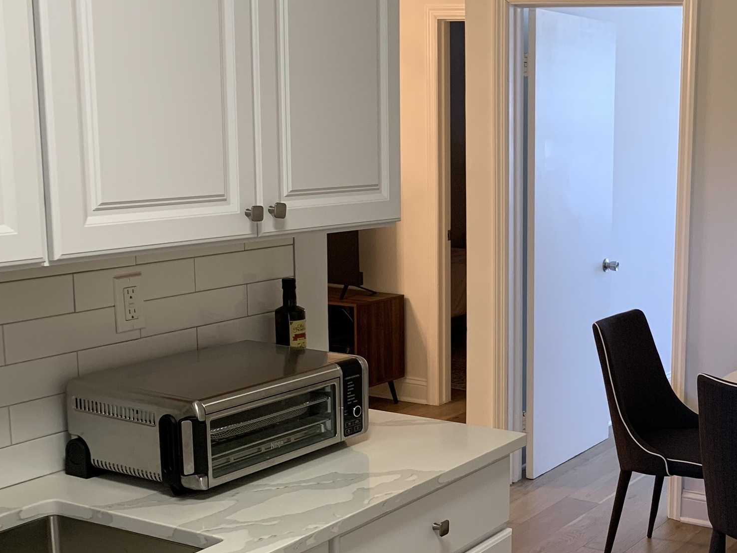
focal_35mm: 54
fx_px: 1150
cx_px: 634
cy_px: 335
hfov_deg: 34.0
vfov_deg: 27.0
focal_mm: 4.25
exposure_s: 1/60
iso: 100
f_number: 1.8
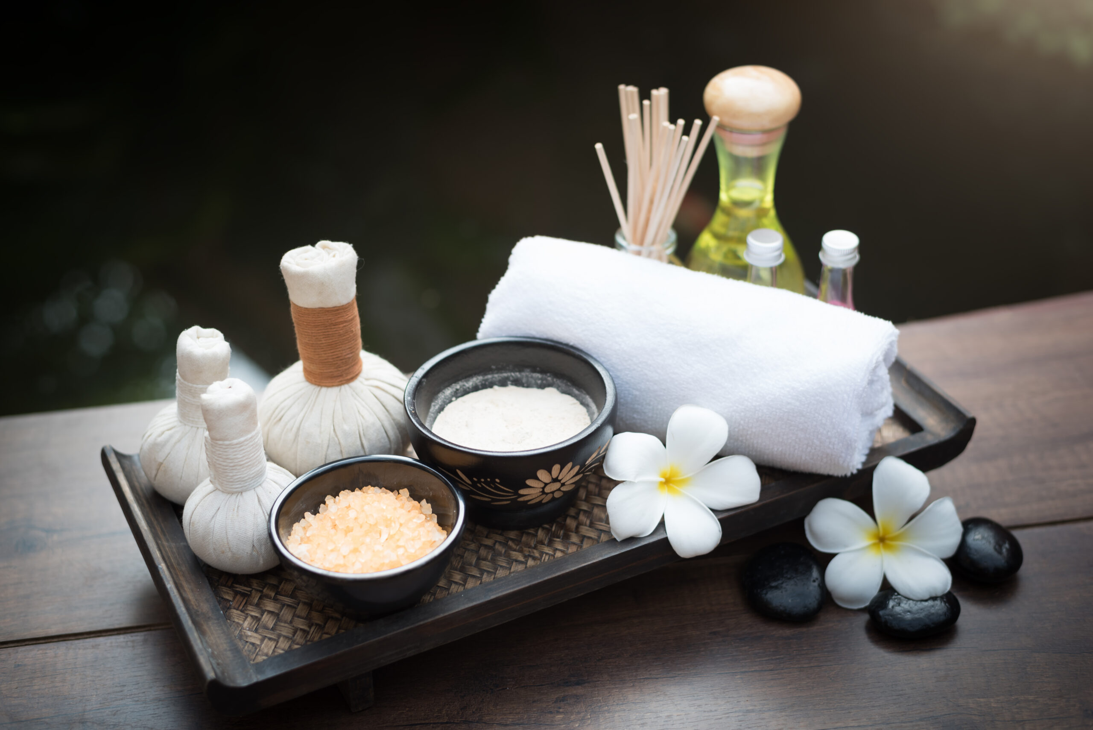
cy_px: 365
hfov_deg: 39.6
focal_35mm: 50
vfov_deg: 27.0
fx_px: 1519
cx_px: 546
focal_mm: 50
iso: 200
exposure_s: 1/200
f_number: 2.8
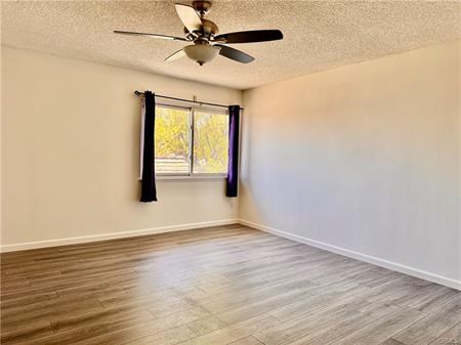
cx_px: 230
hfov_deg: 71.6
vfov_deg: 56.8
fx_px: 319
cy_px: 172
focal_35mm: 24
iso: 125
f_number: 1.78
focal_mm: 6.76
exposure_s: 1/121
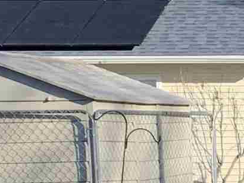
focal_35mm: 195
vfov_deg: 7.4
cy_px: 320
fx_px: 1374
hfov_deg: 8.7
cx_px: 683
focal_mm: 4.25
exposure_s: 1/871
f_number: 1.8
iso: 25
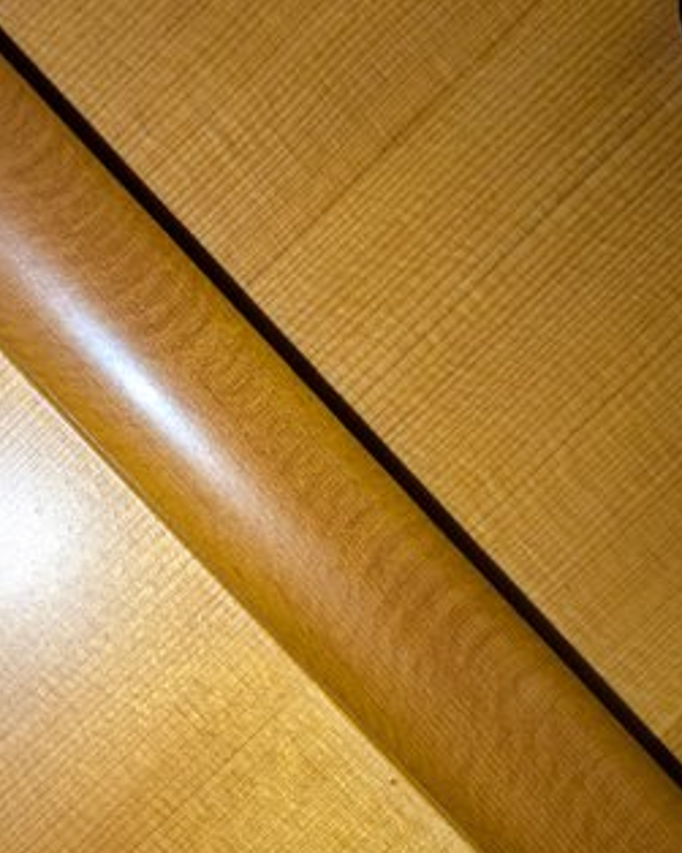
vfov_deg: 32.8
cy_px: 668
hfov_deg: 27.0
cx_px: 230
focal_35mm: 56
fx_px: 1414
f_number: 1.89
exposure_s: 1/120
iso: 97
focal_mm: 5.43
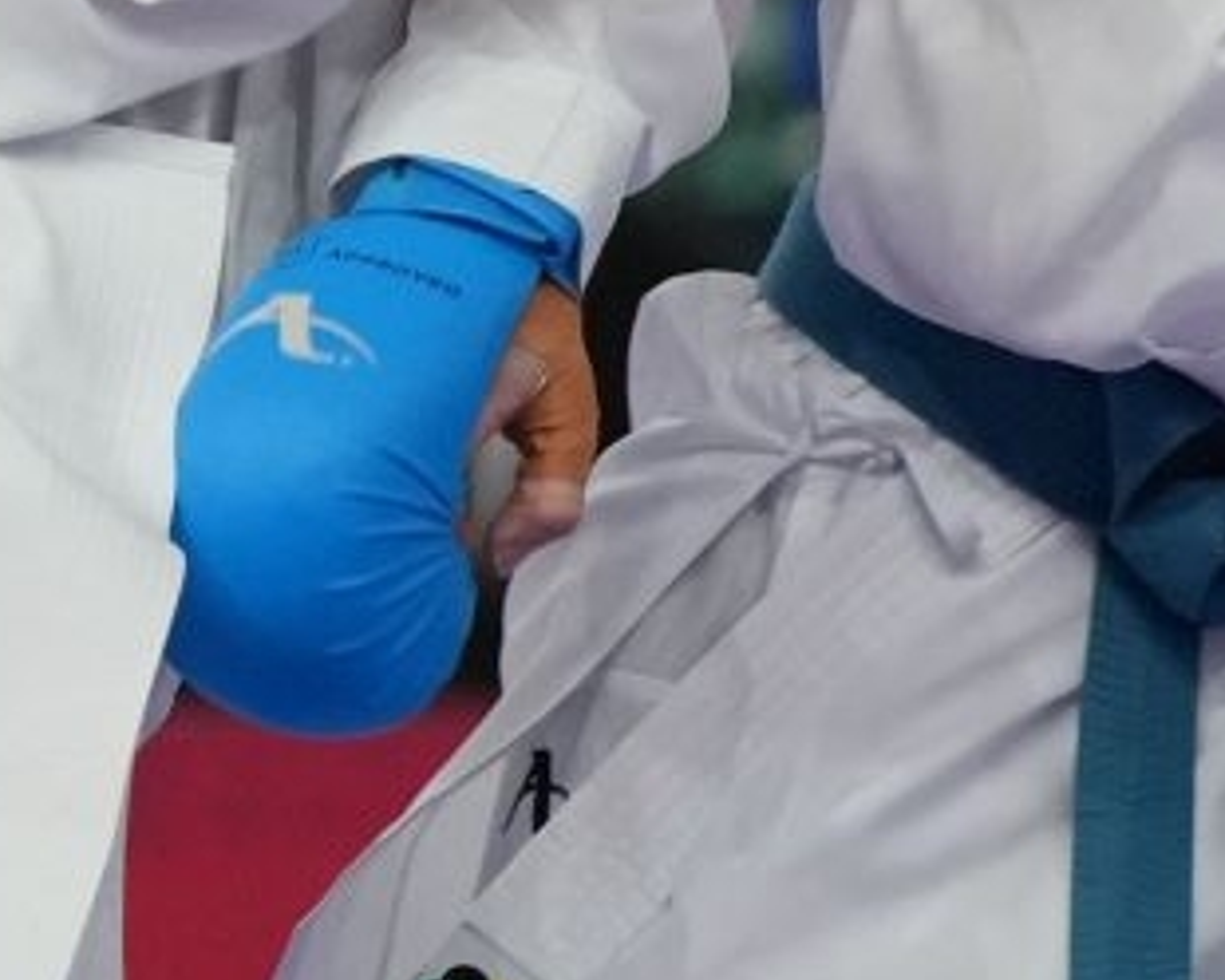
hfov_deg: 1.9
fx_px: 36980
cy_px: -901
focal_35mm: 1020
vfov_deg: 1.5
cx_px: -735
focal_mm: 125
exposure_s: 1/1000
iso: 1600
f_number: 2.8
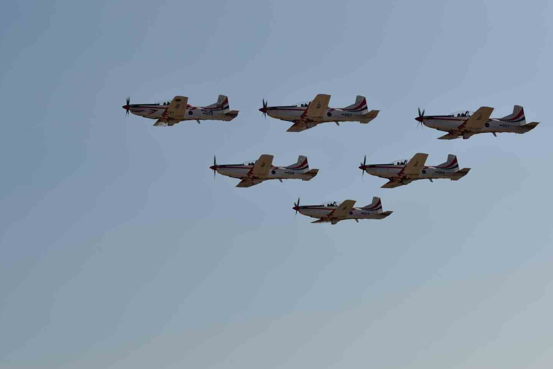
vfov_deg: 11.8
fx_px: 1782
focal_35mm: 116
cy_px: 172
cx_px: 291
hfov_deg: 17.6
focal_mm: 70
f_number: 7.1
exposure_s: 1/800
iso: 100
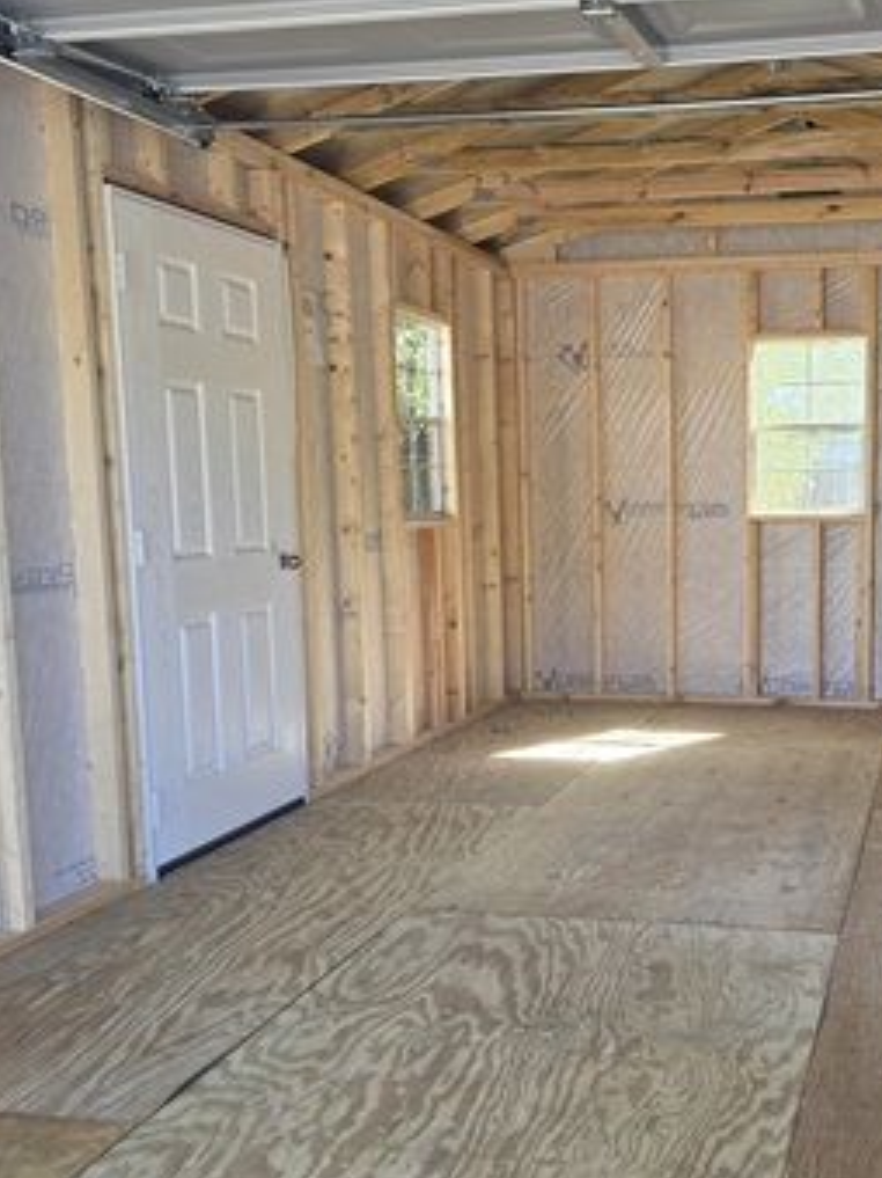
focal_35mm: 38
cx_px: 719
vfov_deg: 49.0
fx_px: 1292
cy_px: 612
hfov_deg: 36.3
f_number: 1.7
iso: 50
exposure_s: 1/180
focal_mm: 6.3
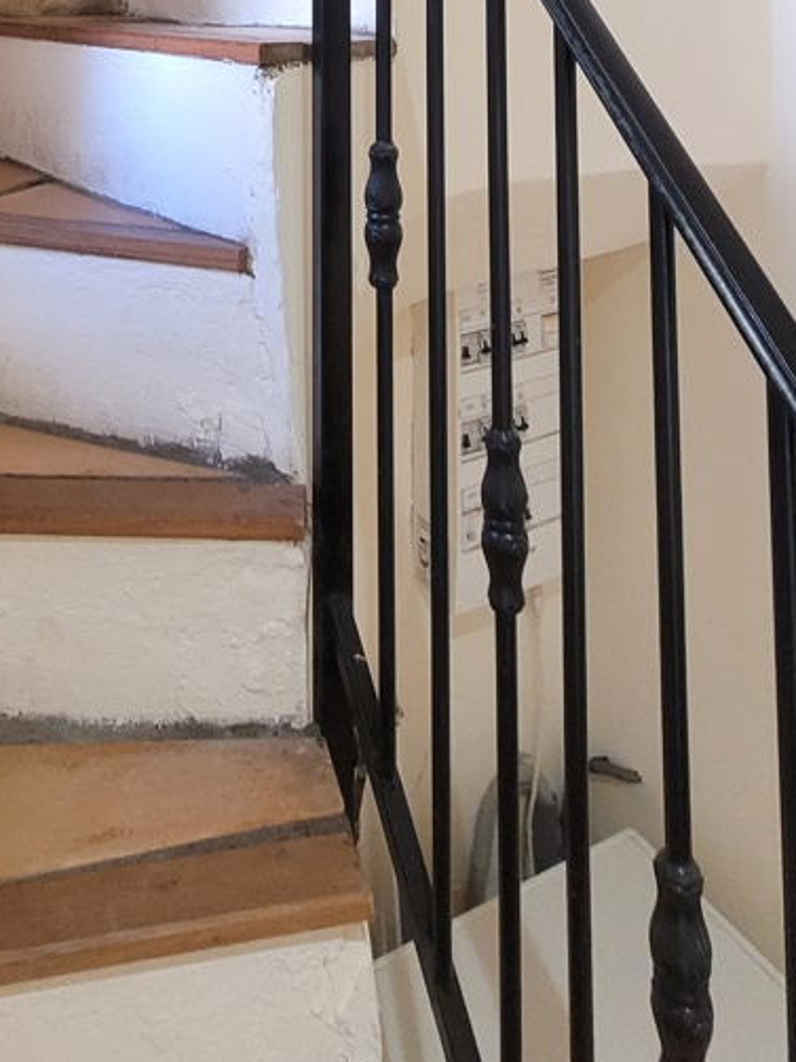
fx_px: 951
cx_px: 310
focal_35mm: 31
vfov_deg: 44.4
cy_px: -108
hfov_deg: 45.1
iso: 400
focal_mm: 1.74
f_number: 2.2
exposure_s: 1/33
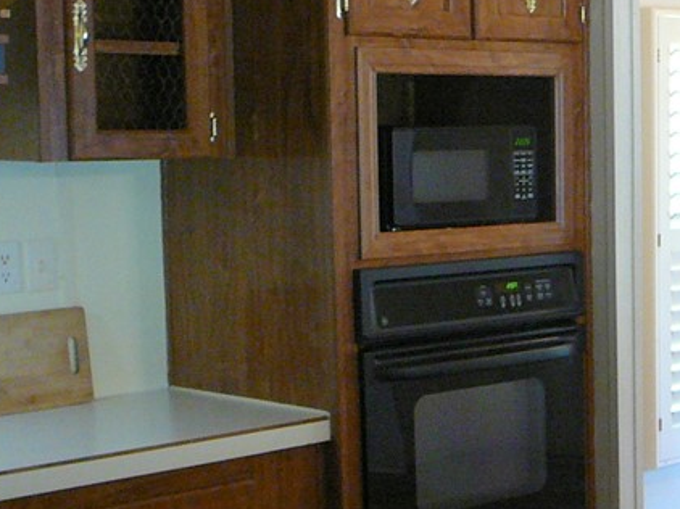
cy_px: 335
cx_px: 749
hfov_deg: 21.8
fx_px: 1669
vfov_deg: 17.3
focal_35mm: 85
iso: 200
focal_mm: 5.2
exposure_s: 1/10
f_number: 2.8
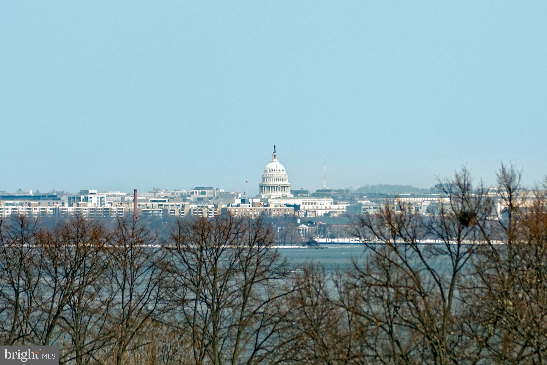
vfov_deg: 4.6
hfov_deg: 6.9
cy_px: 182
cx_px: 274
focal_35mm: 300
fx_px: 4559
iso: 320
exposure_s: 1/1000
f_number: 8
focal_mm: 300
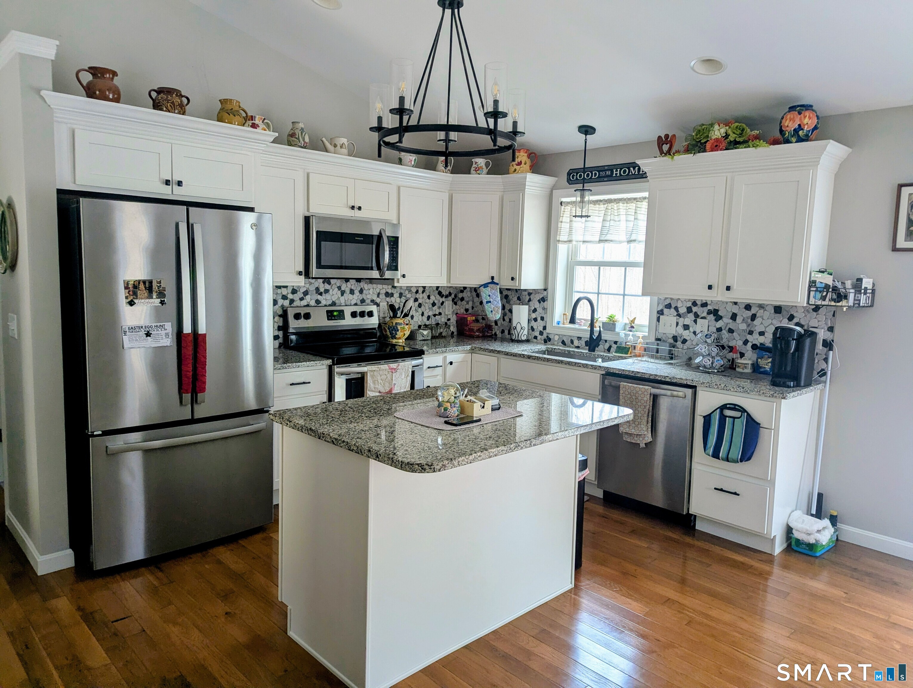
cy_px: 344
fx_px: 634
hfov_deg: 71.5
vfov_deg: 56.9
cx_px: 456
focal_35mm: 24
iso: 115
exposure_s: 1/92.6
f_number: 1.85
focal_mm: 6.81
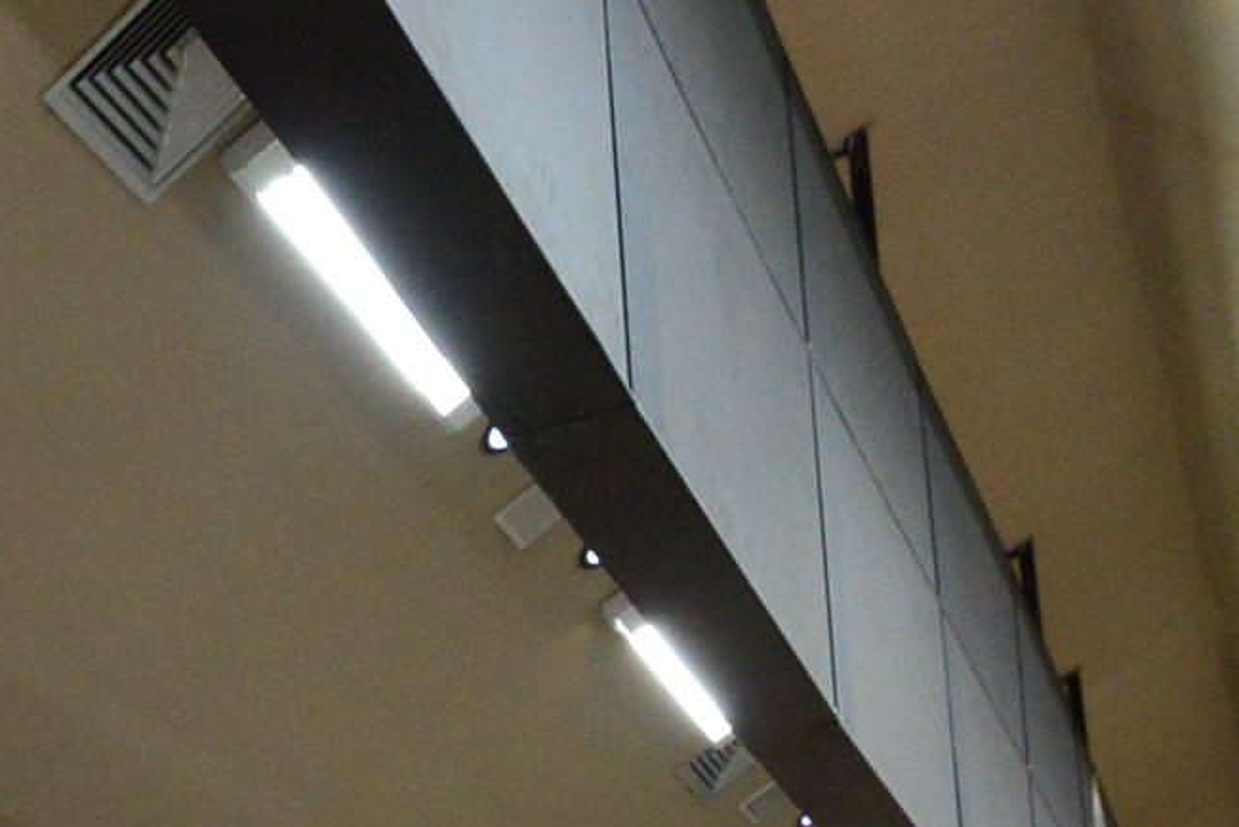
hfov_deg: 23.3
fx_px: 2548
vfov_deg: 16.5
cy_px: 1303
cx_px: -484
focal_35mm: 74
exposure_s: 1/60
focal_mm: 16
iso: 2500
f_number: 5.6
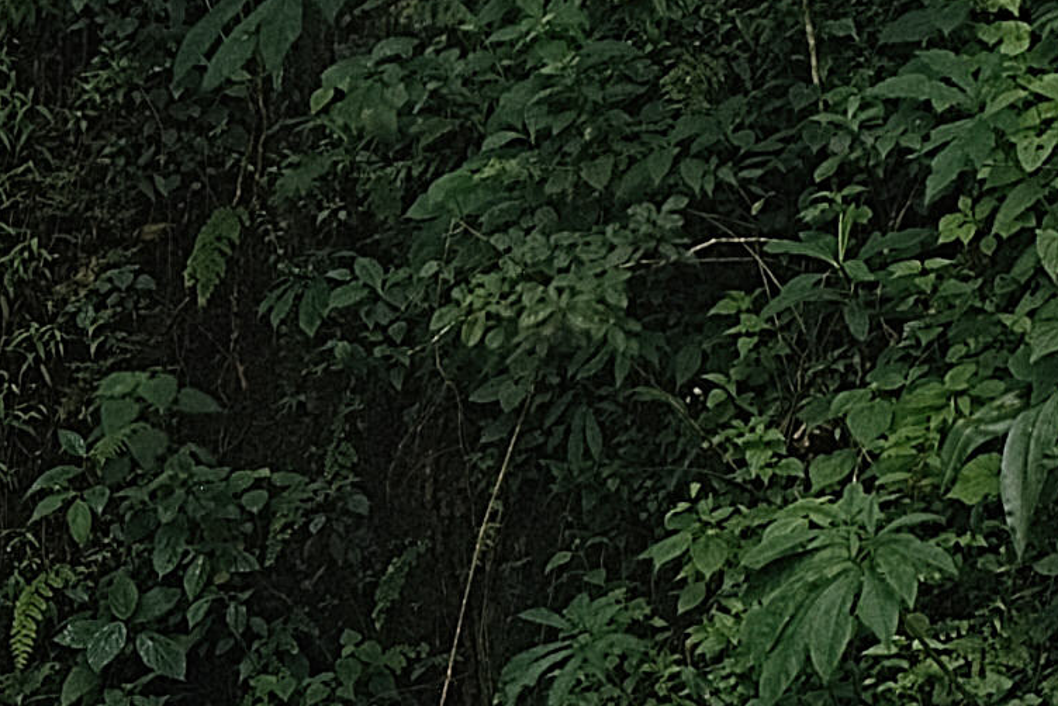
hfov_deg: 5.0
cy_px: -453
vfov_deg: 3.4
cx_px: -1805
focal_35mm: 400
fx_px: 11759
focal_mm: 50
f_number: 16
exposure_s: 25
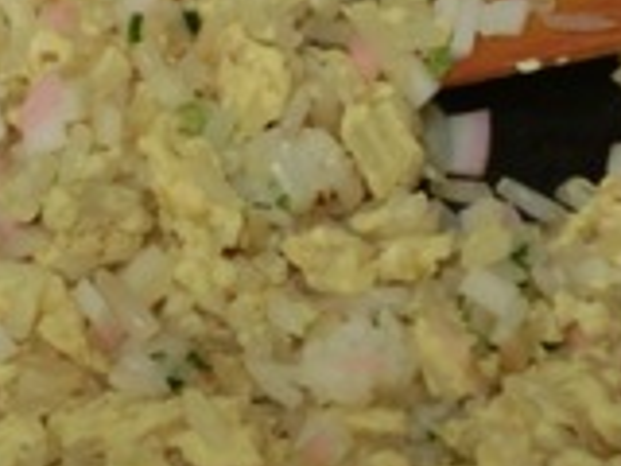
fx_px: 2727
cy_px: 25
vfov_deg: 9.7
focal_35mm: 152
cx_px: 62
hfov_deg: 12.9
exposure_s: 1/50
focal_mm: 12.1
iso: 800
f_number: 5.2
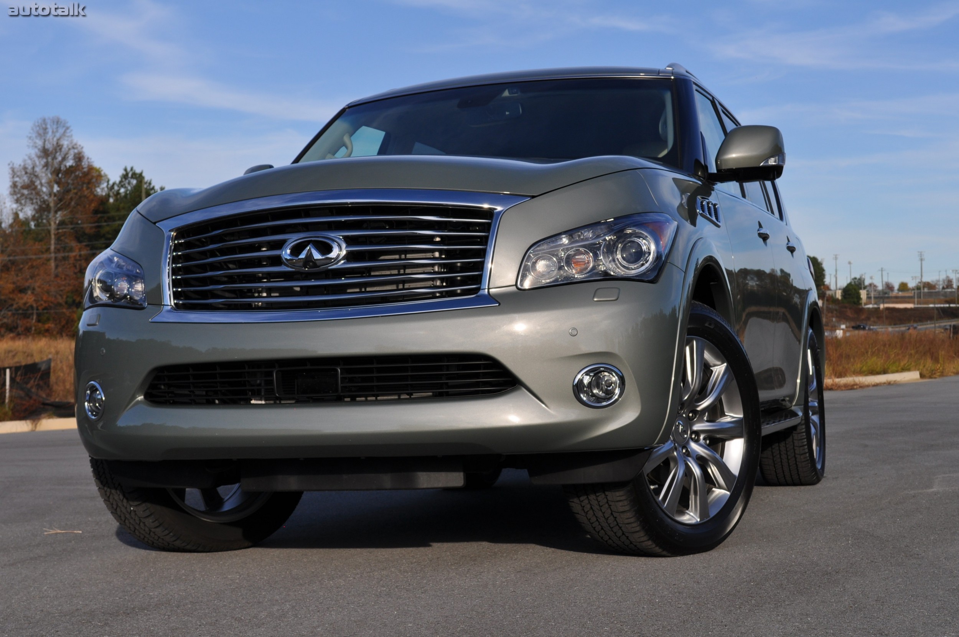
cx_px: 480
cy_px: 318
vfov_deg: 22.6
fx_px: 1597
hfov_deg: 33.4
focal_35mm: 60
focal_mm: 40
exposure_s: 1/400
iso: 200
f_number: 10
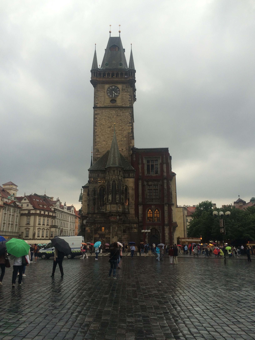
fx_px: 285
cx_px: 128
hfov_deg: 48.2
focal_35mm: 29
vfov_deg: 61.7
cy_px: 170
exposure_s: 1/100
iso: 40
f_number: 2.2
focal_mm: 4.15
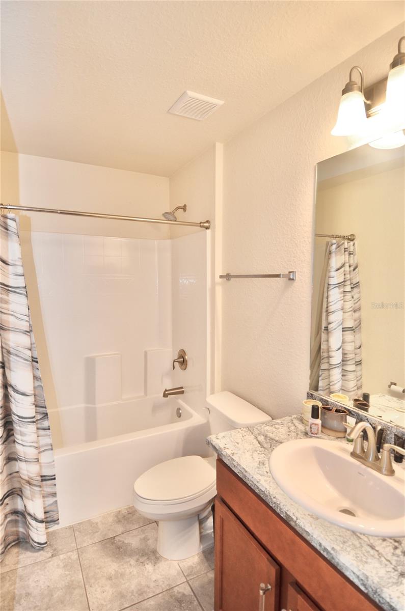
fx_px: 305
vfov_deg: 90.1
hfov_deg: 67.2
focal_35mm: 18
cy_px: 306
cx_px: 202
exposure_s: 1/60
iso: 360
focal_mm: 12
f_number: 4
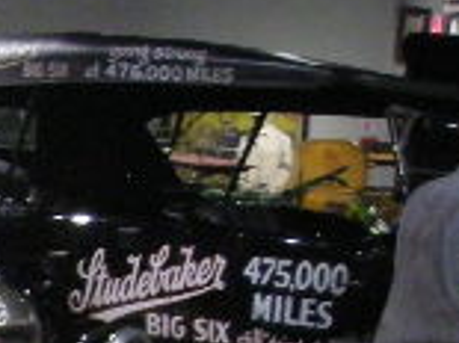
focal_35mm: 167
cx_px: -631
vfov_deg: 8.4
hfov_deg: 10.3
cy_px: 723
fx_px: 2213
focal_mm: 5.7
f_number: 2.8
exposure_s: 1/14.4
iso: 400
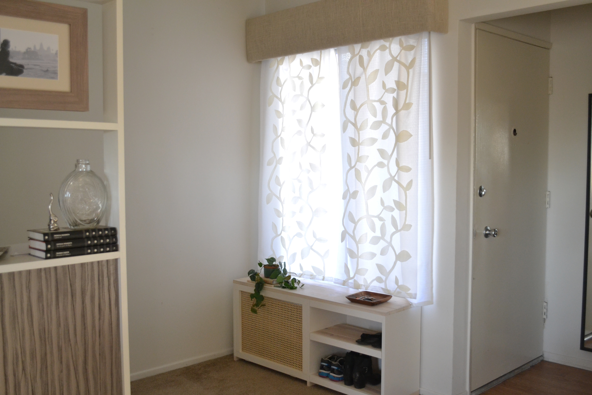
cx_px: 296
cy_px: 198
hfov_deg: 53.1
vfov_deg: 36.9
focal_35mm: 36
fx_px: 592
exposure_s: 1/80
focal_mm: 24
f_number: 4
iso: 1600
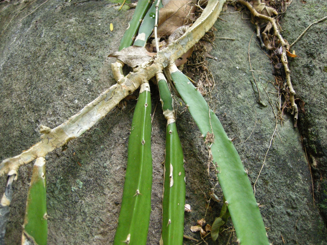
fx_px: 331
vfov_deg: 40.7
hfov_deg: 52.6
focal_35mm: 35
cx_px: 164
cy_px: 122
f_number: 2.7
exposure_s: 1/56
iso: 400
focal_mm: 7.5
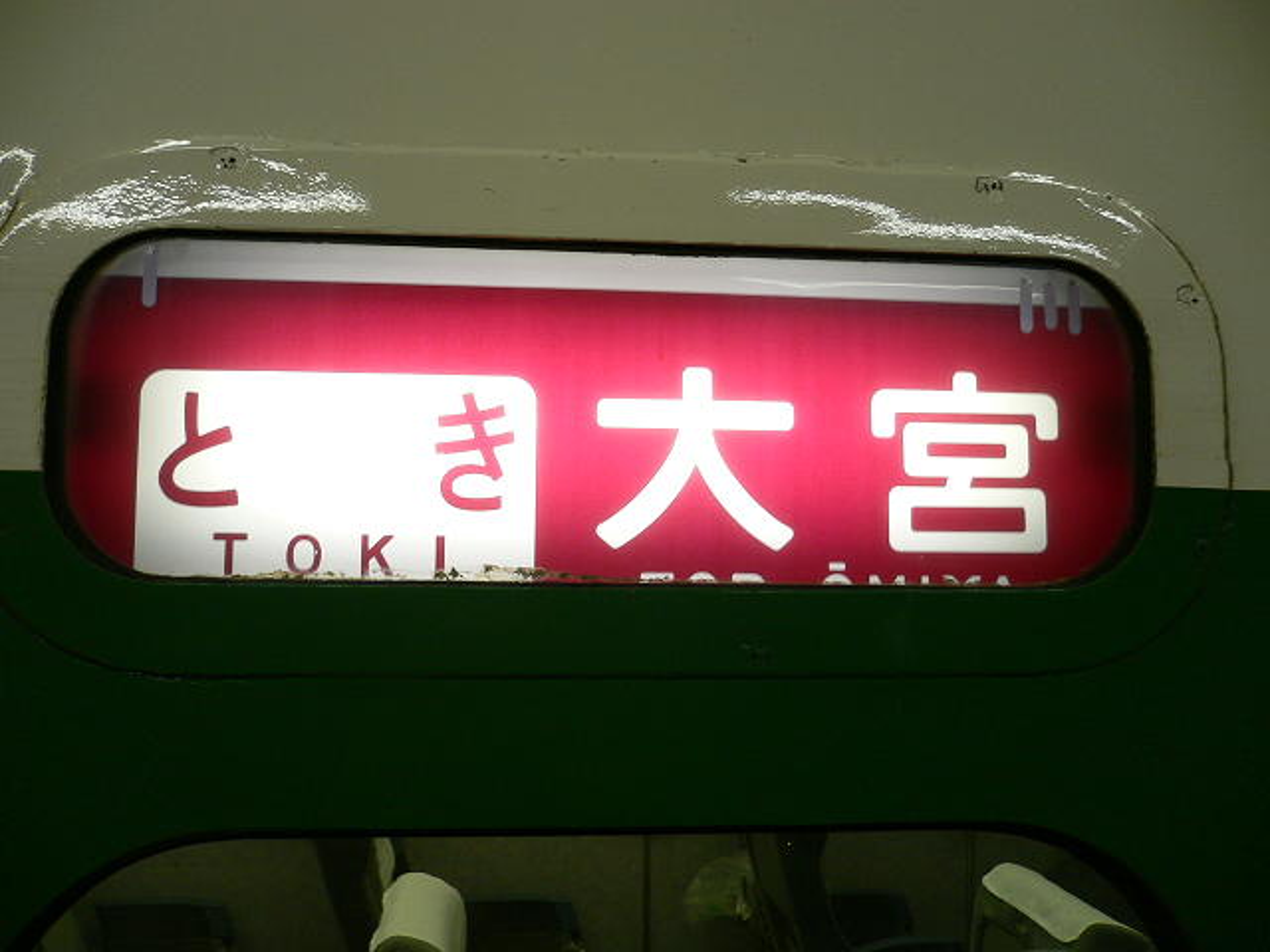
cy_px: 476
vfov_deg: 40.7
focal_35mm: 35
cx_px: 635
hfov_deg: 52.6
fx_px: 1284
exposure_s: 1/30
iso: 100
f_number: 2.8
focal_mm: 5.8
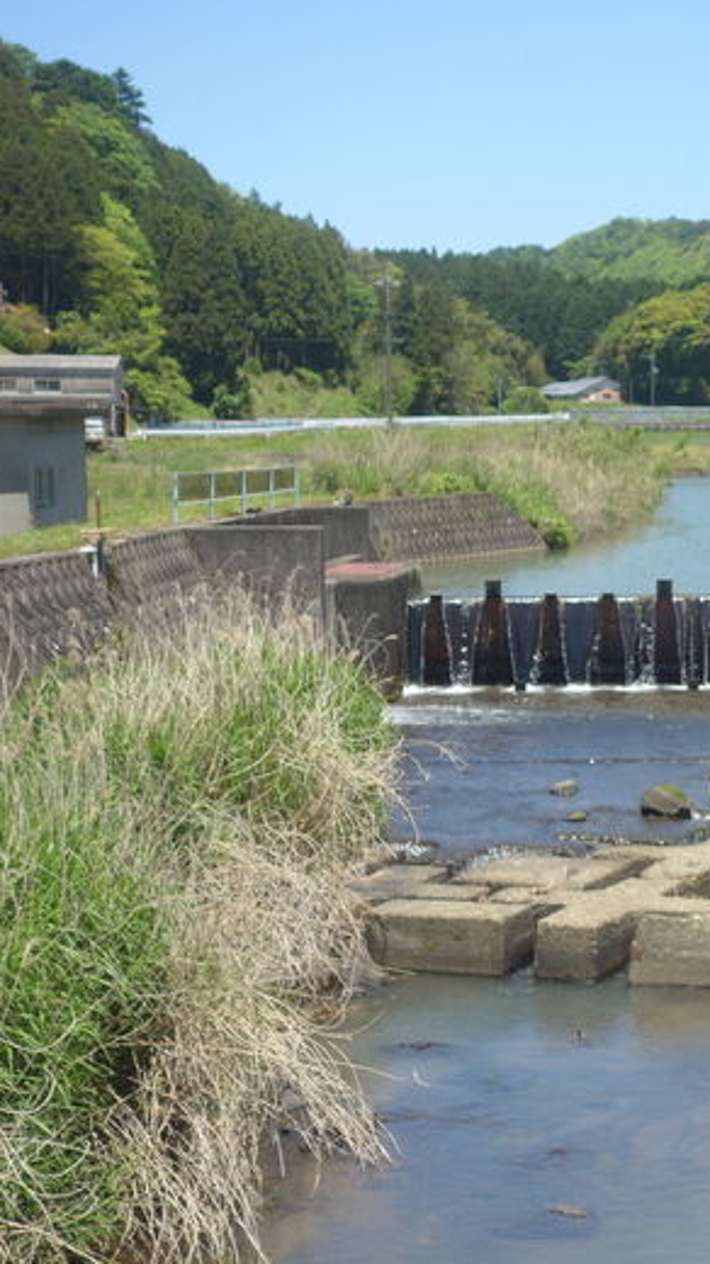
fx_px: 2513
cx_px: 868
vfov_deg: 28.2
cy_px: 627
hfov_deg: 15.5
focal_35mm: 75
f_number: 4
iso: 125
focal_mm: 17.4
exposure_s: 1/640
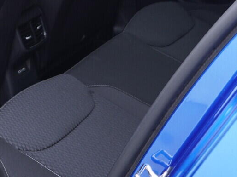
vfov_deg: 14.9
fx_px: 664
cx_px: 43
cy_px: -12
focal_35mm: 97
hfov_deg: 20.0
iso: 250
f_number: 2.8
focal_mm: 24
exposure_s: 1/40
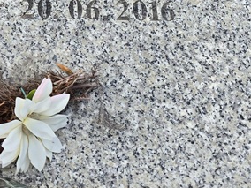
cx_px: -3
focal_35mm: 83
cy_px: -134
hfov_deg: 22.6
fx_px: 602
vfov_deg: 15.6
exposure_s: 1/180
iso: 20
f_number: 1.7
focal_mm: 6.3
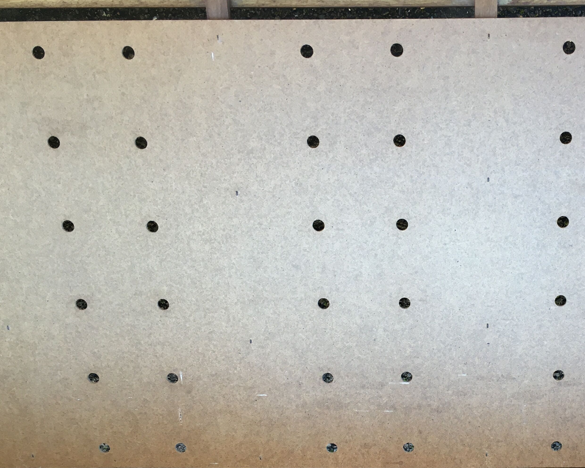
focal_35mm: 46
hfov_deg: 39.2
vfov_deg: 32.5
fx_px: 796
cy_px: 309
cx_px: 445
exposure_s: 1/33
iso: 25
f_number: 2.2
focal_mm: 4.15
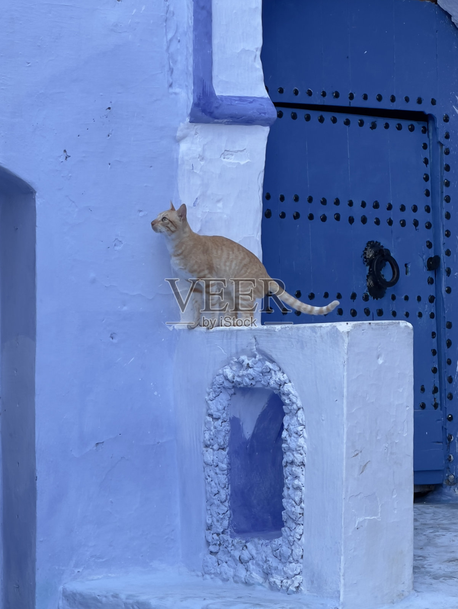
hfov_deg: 19.2
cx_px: 229
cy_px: 304
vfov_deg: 25.3
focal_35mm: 77
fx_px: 1357
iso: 64
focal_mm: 9
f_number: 2.8
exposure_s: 1/99
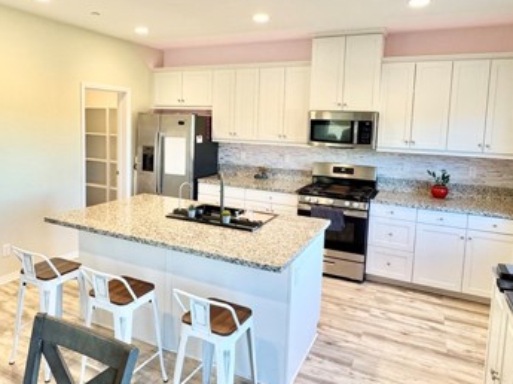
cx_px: 236
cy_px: 156
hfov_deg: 67.3
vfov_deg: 52.7
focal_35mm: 26
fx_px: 385
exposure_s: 1/120
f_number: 2.2
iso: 160
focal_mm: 2.22
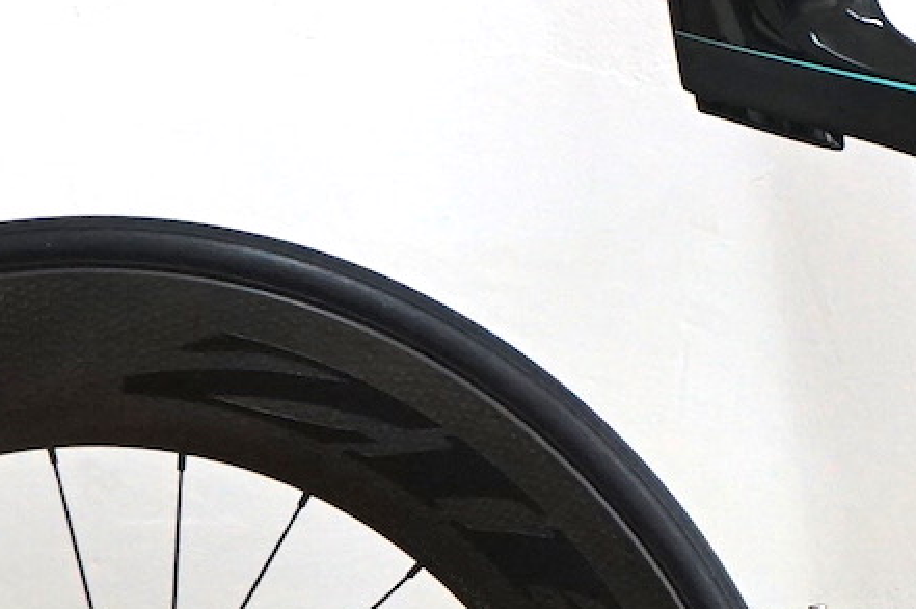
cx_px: 1273
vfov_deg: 4.6
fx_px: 7498
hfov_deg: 6.9
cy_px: 491
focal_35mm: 295
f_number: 5.6
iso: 1250
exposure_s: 1/160
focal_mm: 65
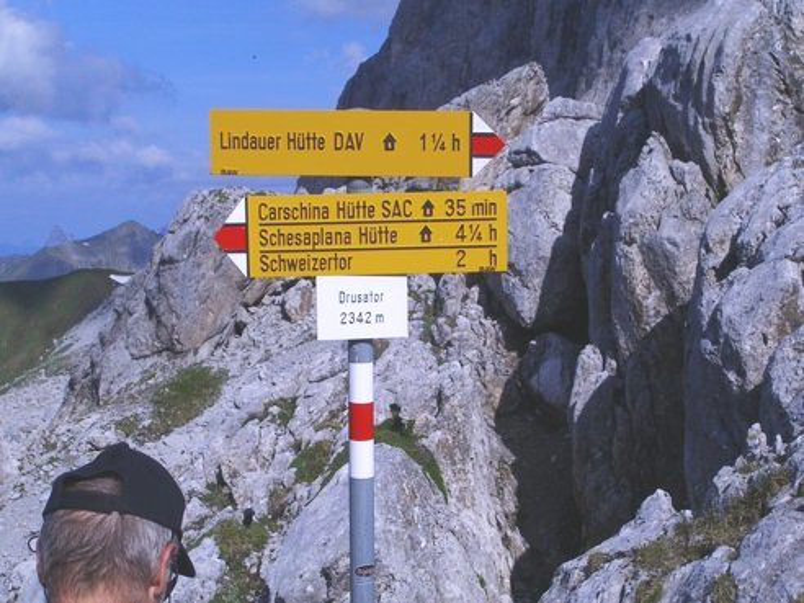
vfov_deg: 18.4
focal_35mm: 80
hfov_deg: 24.4
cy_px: 302
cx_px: 402
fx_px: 1858
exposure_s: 1/160
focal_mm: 16.6
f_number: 12
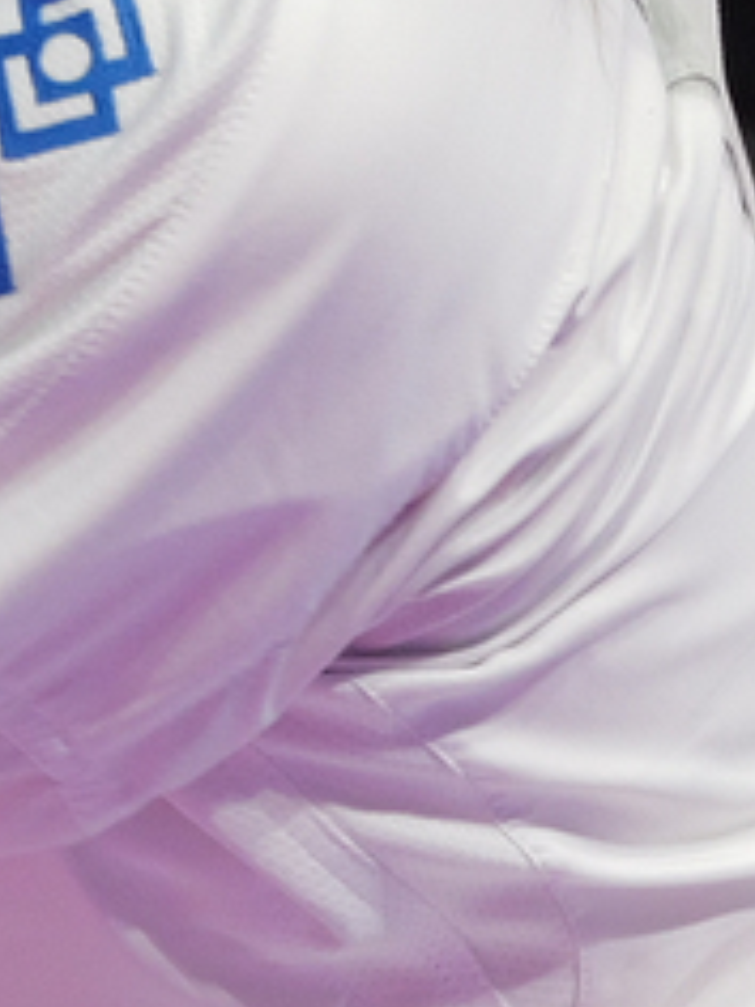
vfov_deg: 1.5
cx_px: 1723
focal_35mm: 1279
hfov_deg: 1.2
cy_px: -1161
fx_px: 37195
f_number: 2.8
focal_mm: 126
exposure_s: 1/1000
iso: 1600
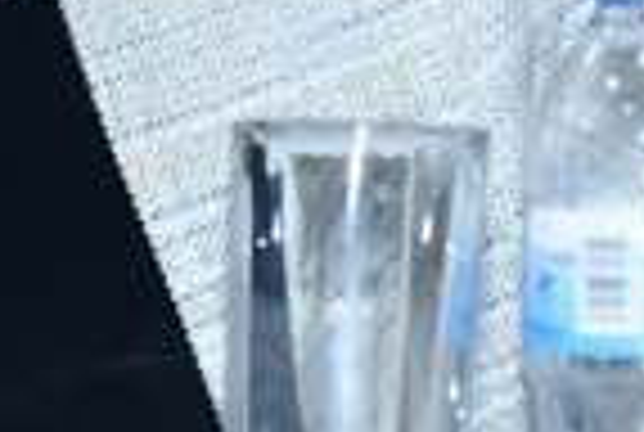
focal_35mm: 893
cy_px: -326
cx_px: 126
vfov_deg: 1.5
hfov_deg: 2.3
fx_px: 16008
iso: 1250
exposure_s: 1/40
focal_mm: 200
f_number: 6.3
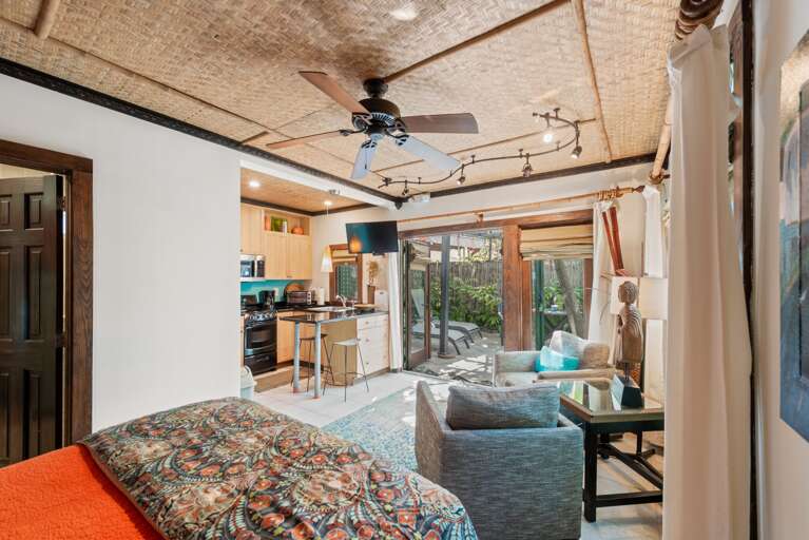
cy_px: 270
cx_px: 404
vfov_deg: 81.3
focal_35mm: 14
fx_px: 315
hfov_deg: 104.2
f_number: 9
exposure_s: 1/1.67
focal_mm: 14
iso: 250
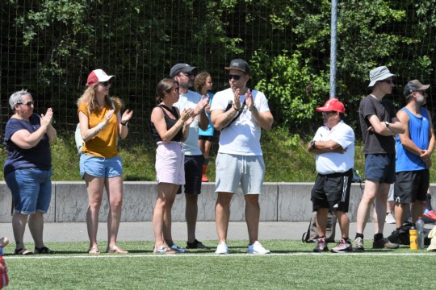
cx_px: 218
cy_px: 145
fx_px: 2725
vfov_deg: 6.1
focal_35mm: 225
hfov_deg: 9.1
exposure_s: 1/1000
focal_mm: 150
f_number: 9
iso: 640
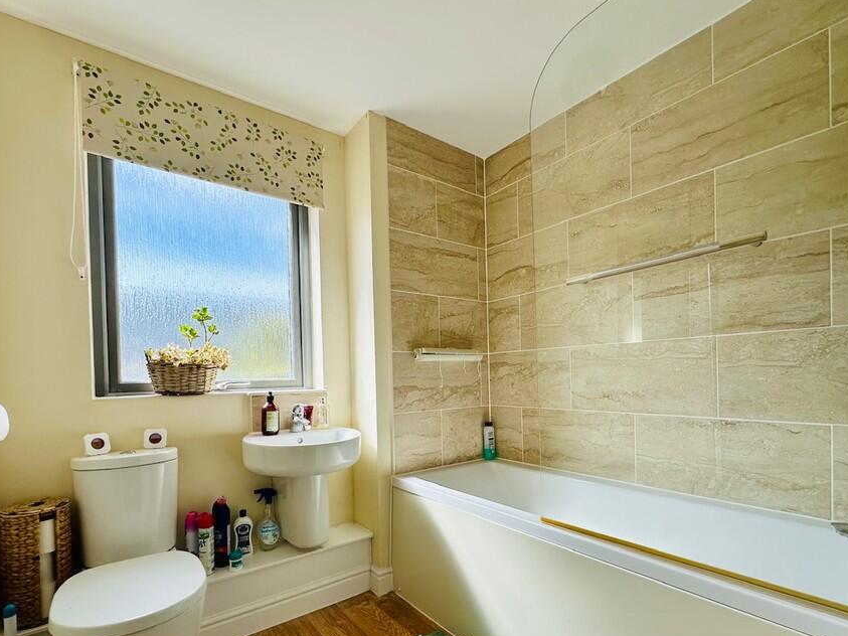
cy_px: 383
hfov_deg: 91.0
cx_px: 426
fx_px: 416
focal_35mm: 17
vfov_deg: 73.9
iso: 40
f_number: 2.2
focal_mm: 2.22
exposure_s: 1/350
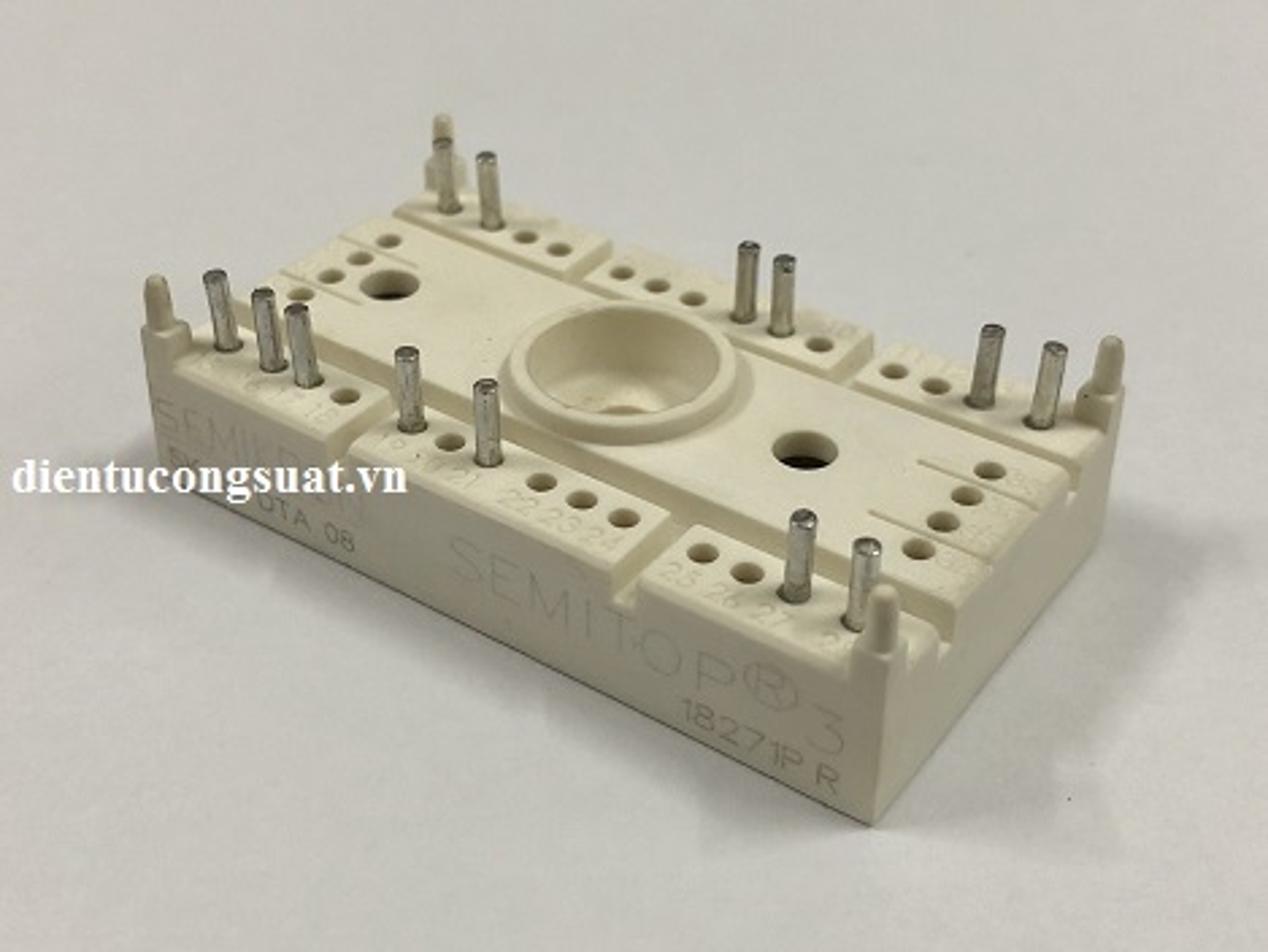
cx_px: 634
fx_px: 1026
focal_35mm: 28
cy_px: 476
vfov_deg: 49.8
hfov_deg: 63.4
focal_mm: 3.99
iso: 40
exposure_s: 1/20
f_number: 1.8
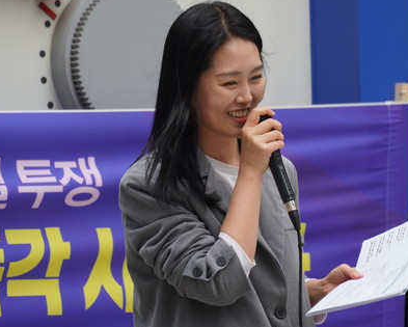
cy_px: 135
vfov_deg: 6.2
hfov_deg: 7.8
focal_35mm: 249
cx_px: 250
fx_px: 3009
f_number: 5.6
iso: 100
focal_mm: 116
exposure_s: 1/200
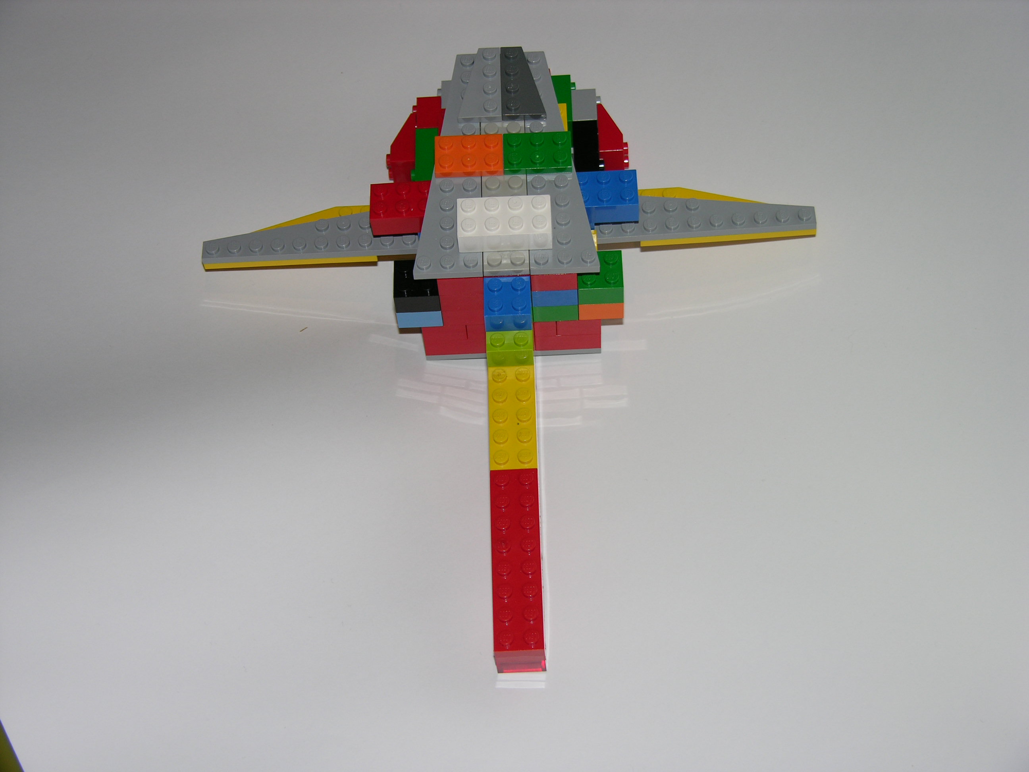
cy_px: 386
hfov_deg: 31.2
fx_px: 1843
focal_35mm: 62
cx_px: 514
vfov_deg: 23.7
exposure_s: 1/120
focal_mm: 15.7
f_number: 3.2
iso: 50
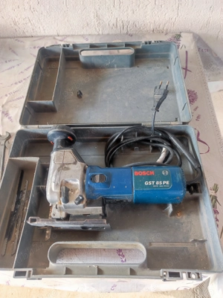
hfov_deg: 54.8
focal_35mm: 25
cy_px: 149
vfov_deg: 69.4
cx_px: 112
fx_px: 215
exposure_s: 1/100
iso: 381
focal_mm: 4.7
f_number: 1.79
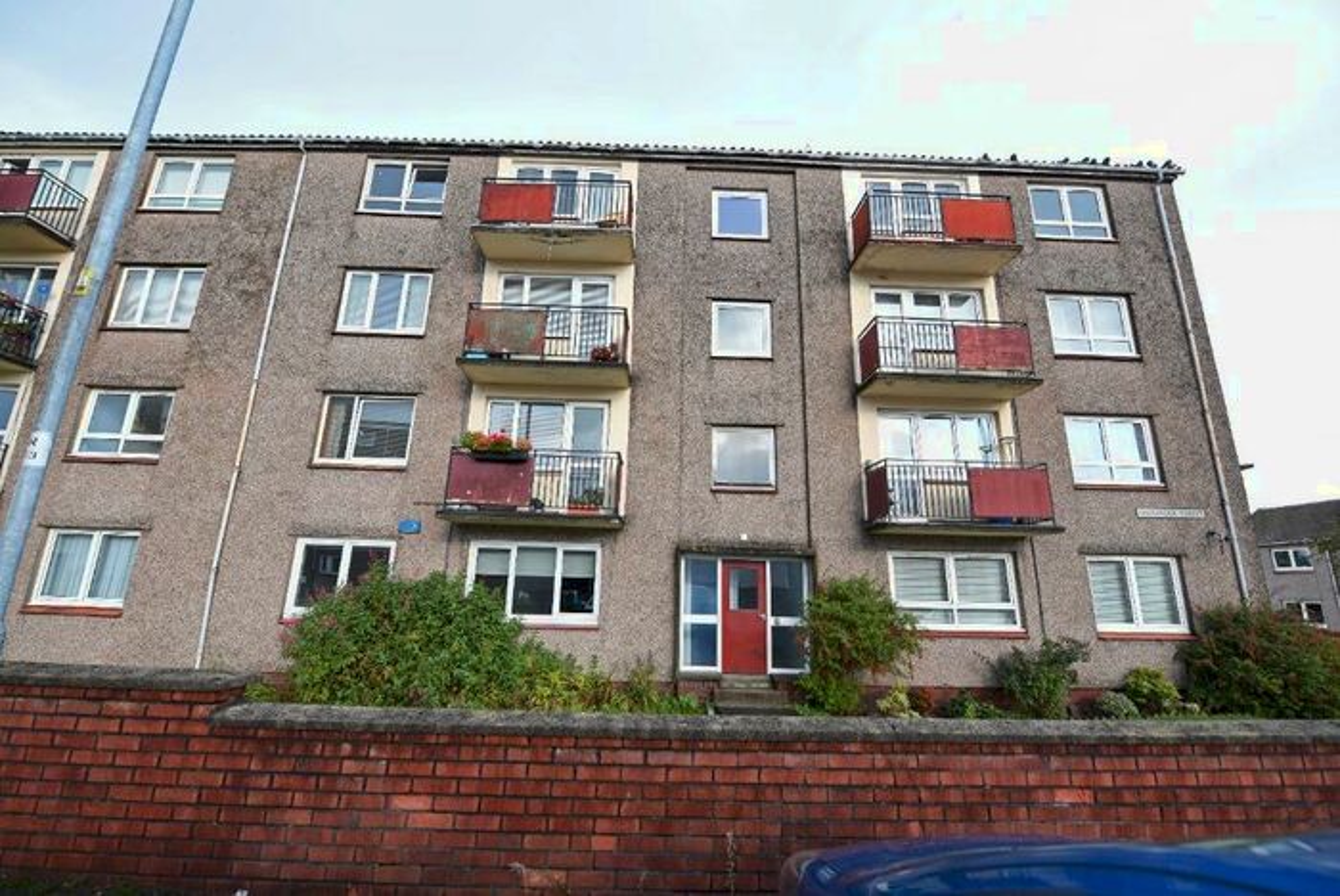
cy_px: 448
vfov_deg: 77.4
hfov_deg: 100.3
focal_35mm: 15
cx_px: 670
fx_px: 559
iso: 100
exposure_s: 1/100
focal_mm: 15
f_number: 3.5
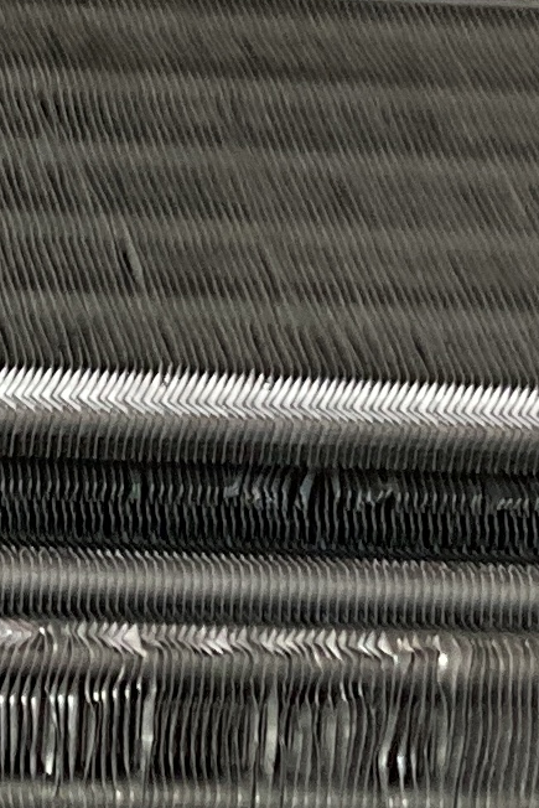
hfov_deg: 7.4
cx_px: -482
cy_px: -87
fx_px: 4040
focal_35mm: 180
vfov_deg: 11.3
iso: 160
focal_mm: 3.99
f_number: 1.8
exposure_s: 1/59
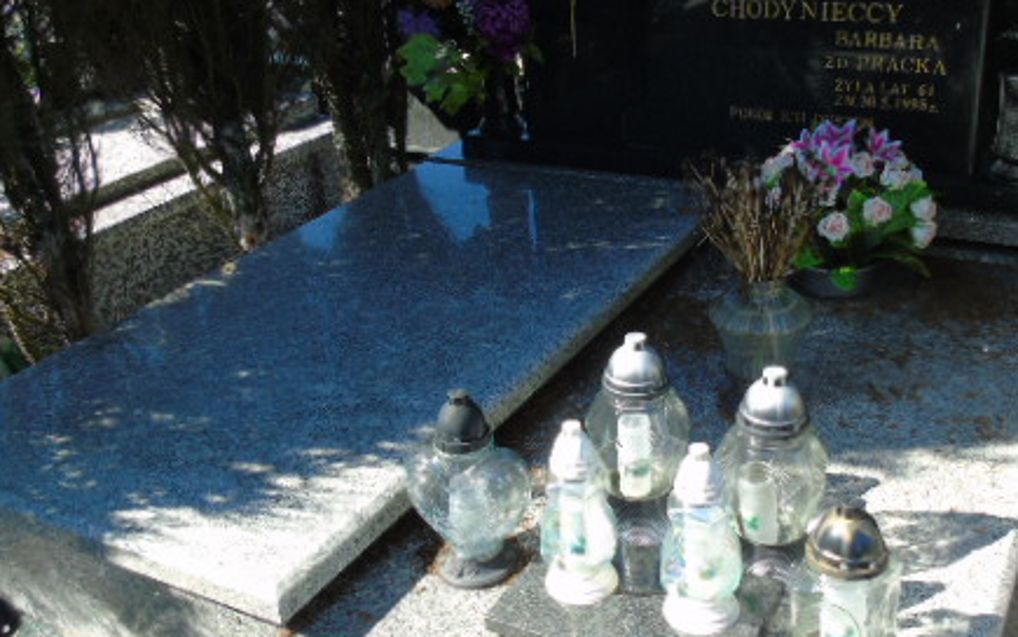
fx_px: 1082
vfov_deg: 32.8
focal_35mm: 39
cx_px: 576
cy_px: 340
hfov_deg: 50.2
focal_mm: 4.4
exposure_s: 1/250
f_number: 3.4
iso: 80
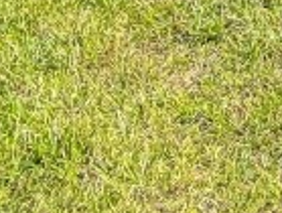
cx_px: 941
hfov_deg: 8.2
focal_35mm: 191
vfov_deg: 6.8
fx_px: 1560
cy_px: -511
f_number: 1.6
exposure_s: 1/4292
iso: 50
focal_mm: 4.2
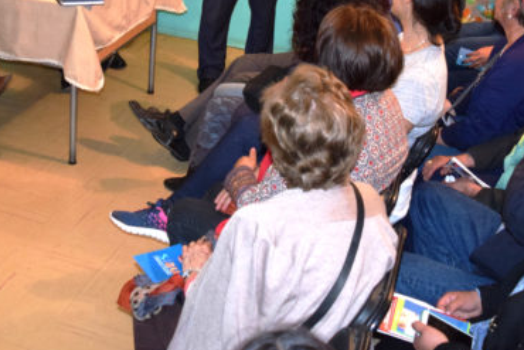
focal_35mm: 56
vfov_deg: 23.2
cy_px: -3
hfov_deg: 35.5
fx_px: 815
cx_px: 220
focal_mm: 18
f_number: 3.5
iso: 1800
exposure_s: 1/60
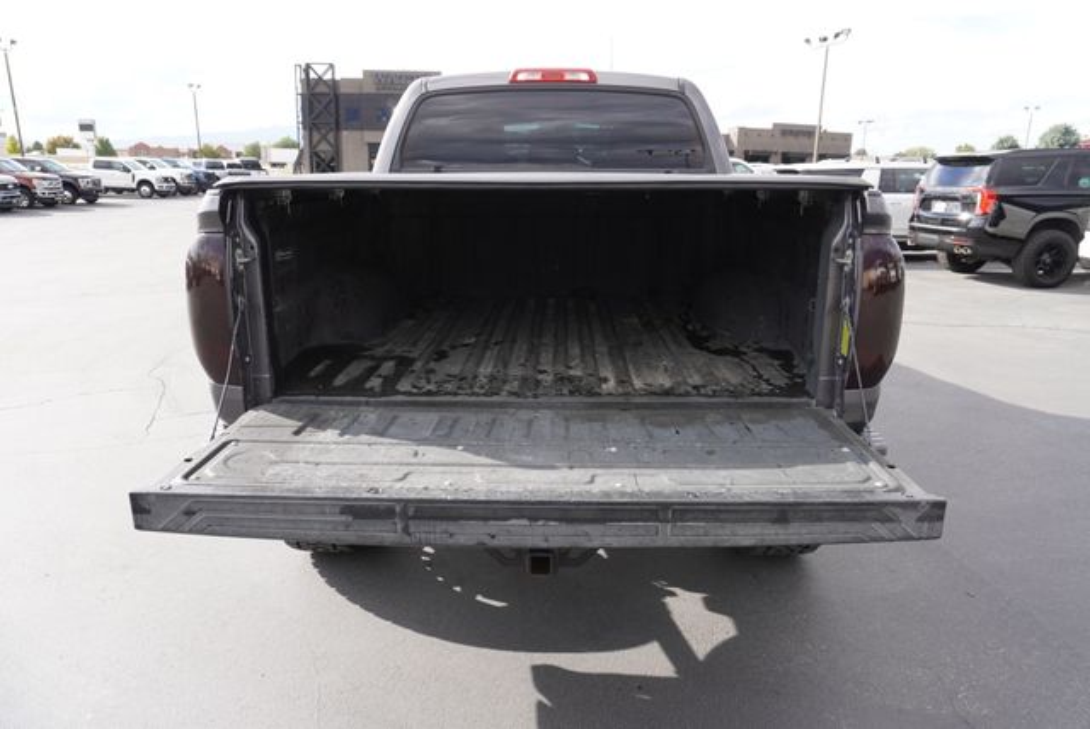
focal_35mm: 24
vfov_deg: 53.2
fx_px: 727
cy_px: 364
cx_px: 545
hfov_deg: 73.7
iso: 100
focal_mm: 16
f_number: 5.6
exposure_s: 1/125
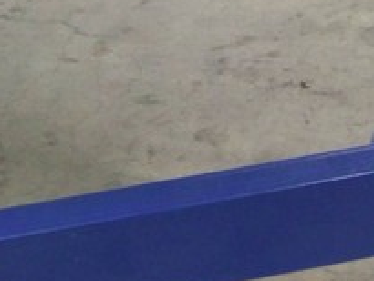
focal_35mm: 123
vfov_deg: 11.6
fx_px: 1330
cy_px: -132
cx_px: 547
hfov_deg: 14.9
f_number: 2.8
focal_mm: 5.85
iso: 400
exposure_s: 1/8
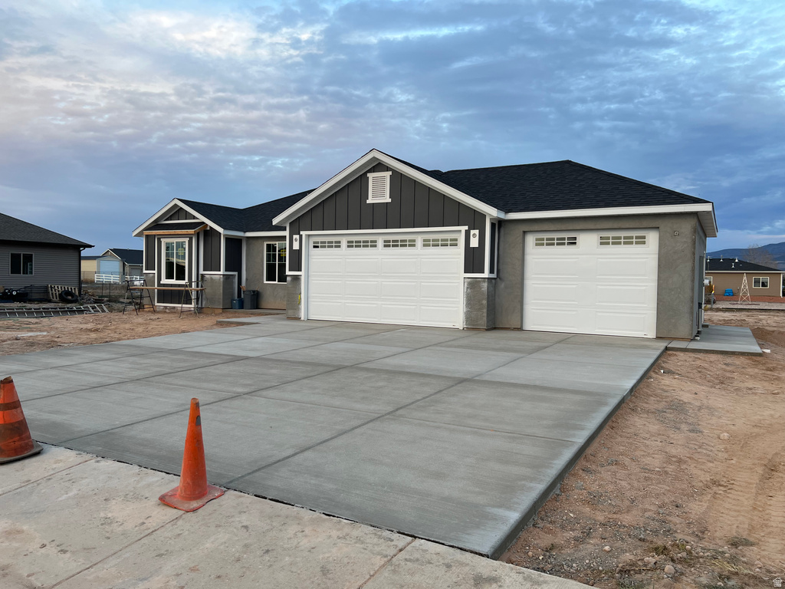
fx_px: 590
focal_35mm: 26
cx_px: 392
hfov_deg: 67.3
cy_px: 294
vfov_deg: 53.1
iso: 50
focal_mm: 5.7
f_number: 1.5
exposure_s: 1/121
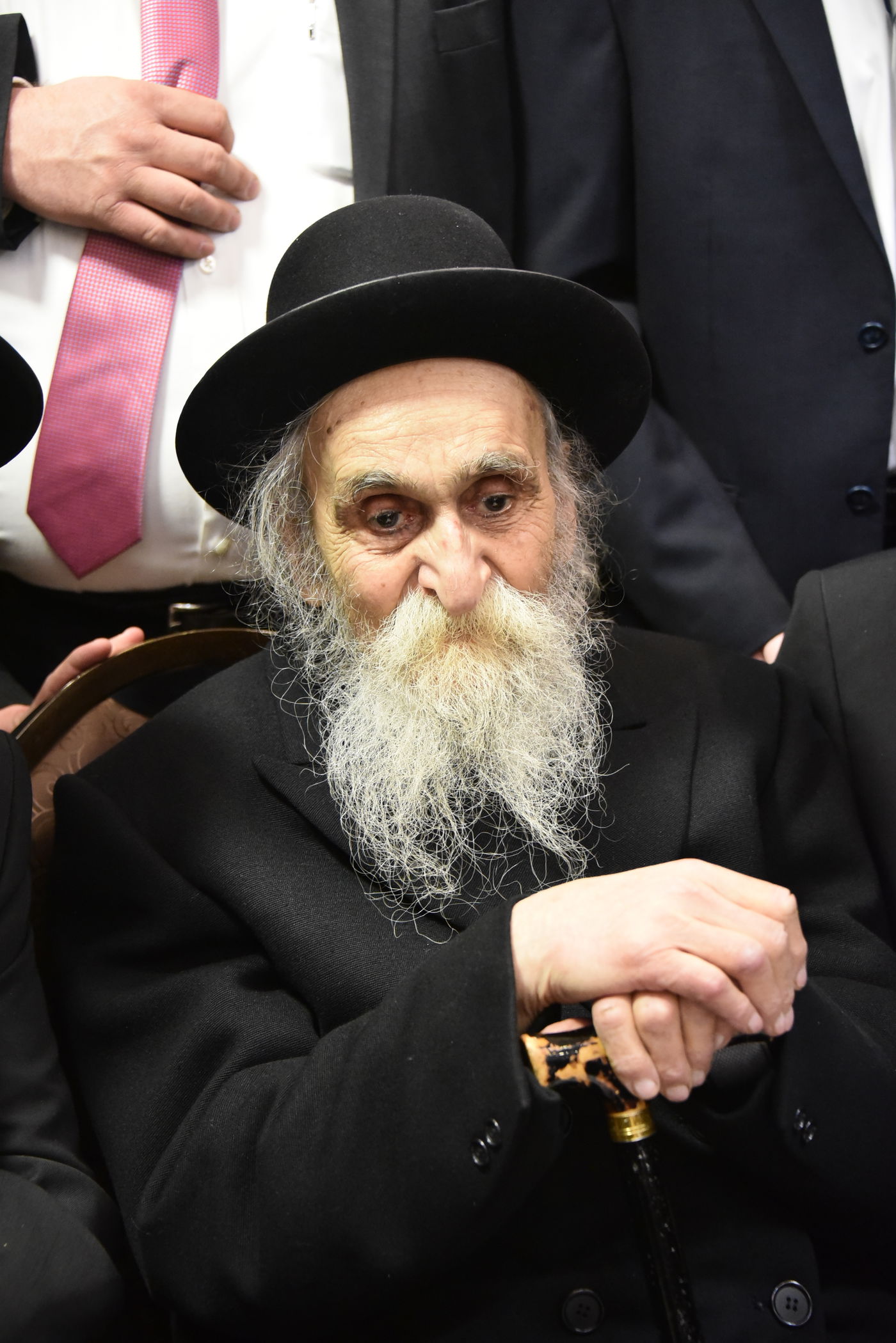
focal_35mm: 78
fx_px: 2912
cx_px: 448
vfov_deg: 26.0
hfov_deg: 17.5
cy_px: 672
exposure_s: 1/30
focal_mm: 78
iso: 6400
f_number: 5
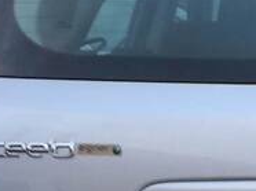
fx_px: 923
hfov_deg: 14.9
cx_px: 355
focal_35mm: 125
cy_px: 246
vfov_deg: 11.5
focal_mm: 4.2
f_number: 2.2
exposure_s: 1/50
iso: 32
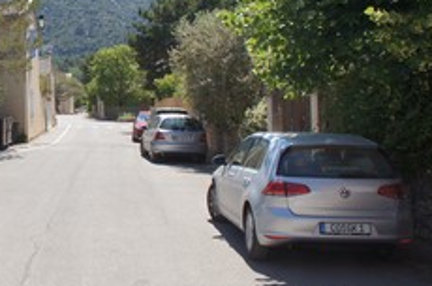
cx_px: 43
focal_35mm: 54
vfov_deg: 24.8
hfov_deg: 34.9
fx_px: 646
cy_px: 89
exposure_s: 1/250
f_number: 7.1
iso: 100
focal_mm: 18
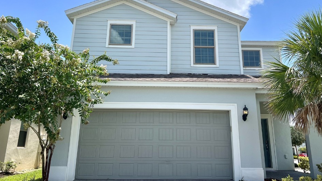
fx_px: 265
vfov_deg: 37.5
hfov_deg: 62.6
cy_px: 68
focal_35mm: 31
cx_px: 169
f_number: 1.5
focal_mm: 5.7
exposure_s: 1/4630
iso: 50
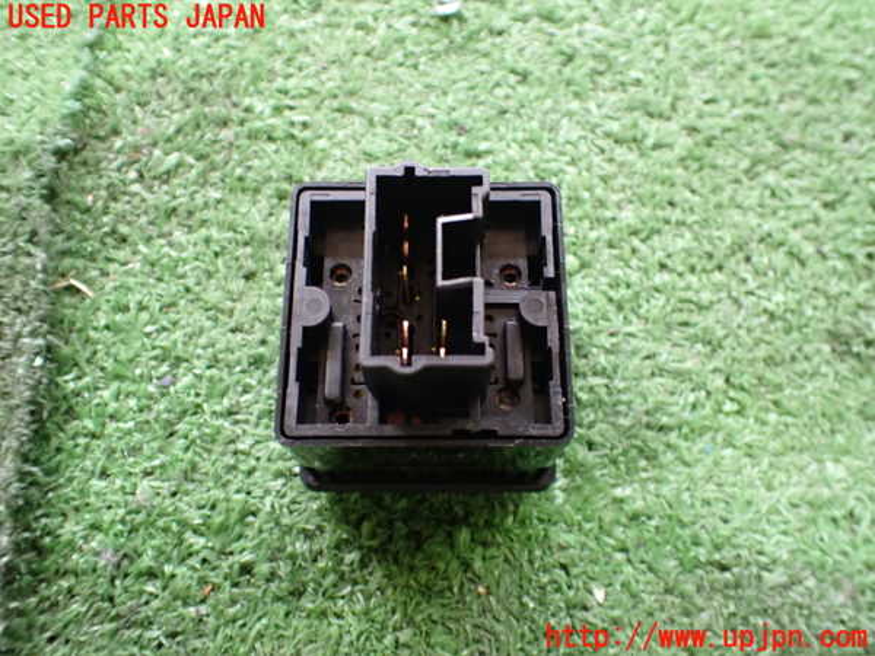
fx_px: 758
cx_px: 438
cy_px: 328
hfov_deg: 60.0
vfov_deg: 46.8
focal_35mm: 30
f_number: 2.3
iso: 800
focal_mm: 5.4
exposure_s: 1/30
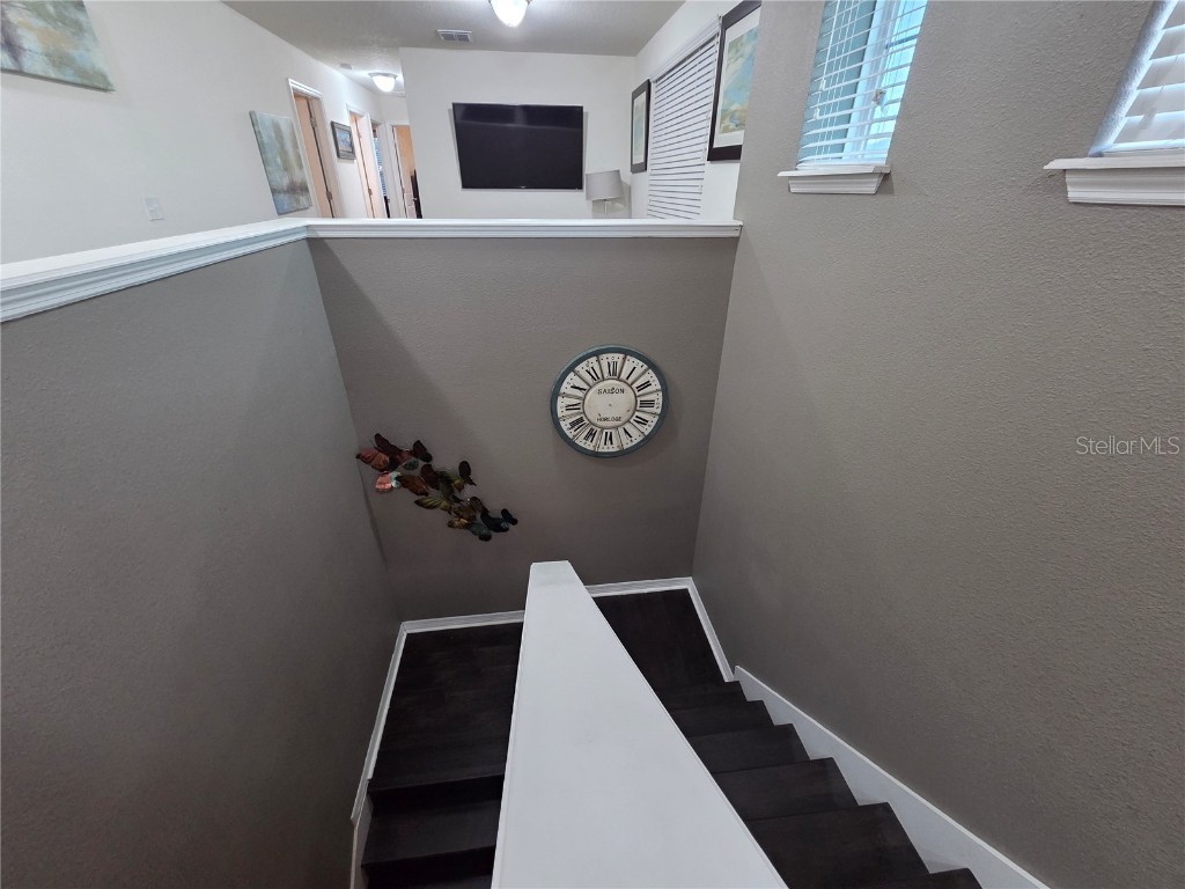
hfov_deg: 106.2
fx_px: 445
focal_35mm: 13
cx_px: 592
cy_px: 444
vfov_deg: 89.9
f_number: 2.2
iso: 500
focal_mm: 2.2
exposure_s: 1/60
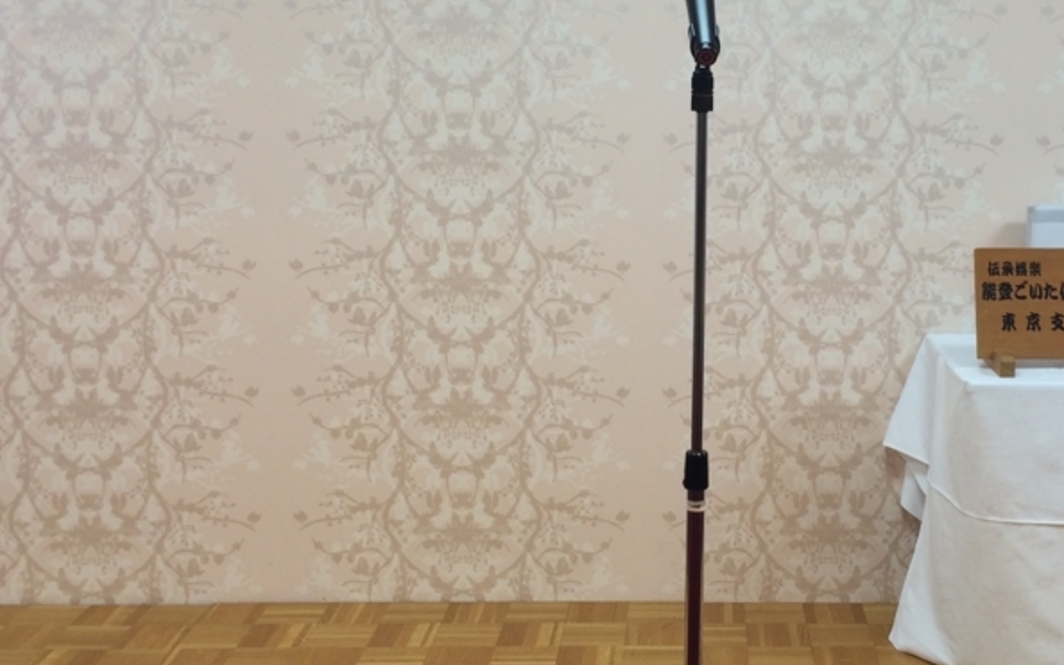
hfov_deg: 37.7
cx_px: 725
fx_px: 1537
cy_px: 215
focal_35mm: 53
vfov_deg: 24.3
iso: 40
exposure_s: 1/60
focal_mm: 4.15
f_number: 2.2
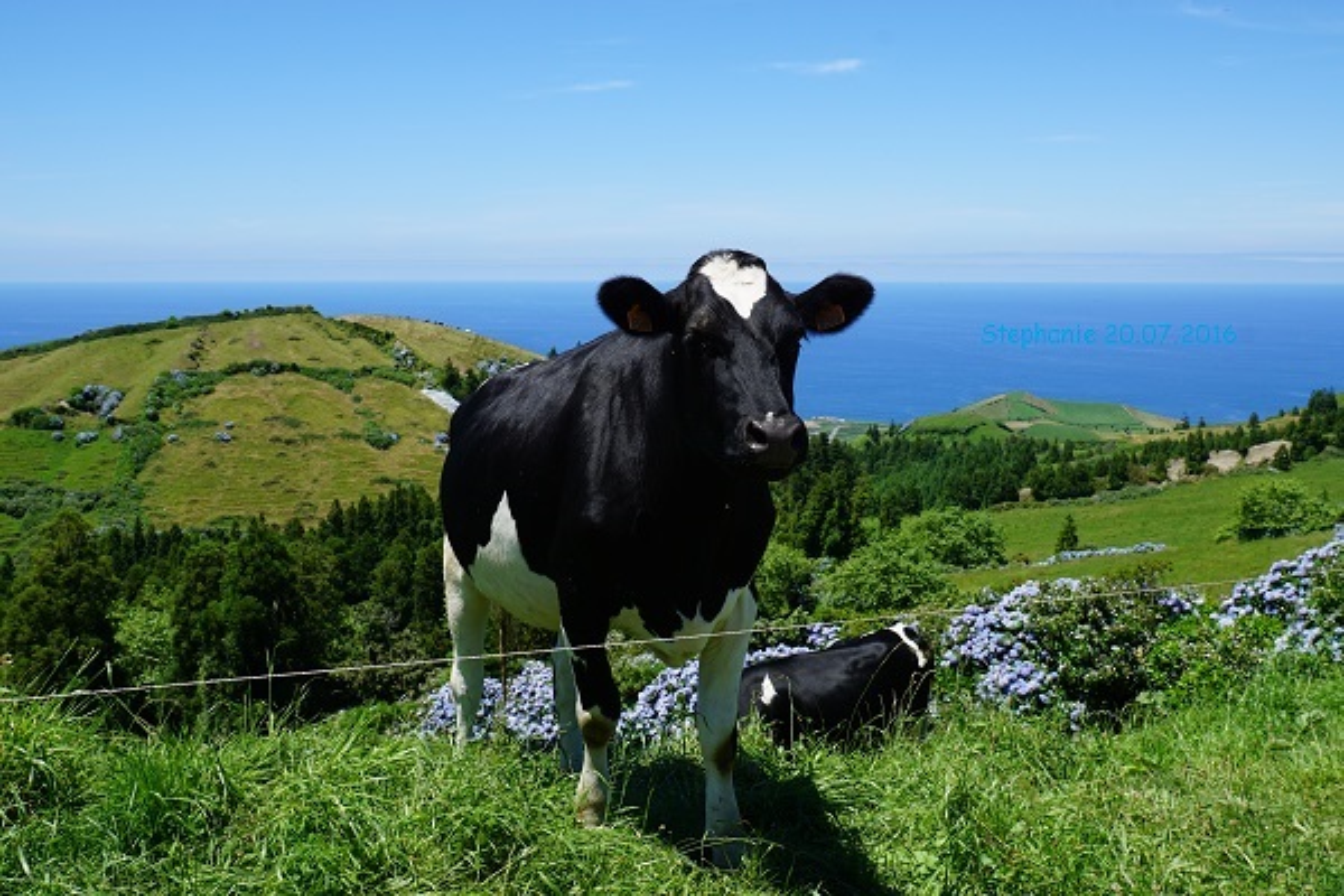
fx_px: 1456
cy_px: 448
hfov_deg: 49.6
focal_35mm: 39
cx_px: 672
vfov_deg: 34.2
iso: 100
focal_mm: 26
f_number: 10
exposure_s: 1/160
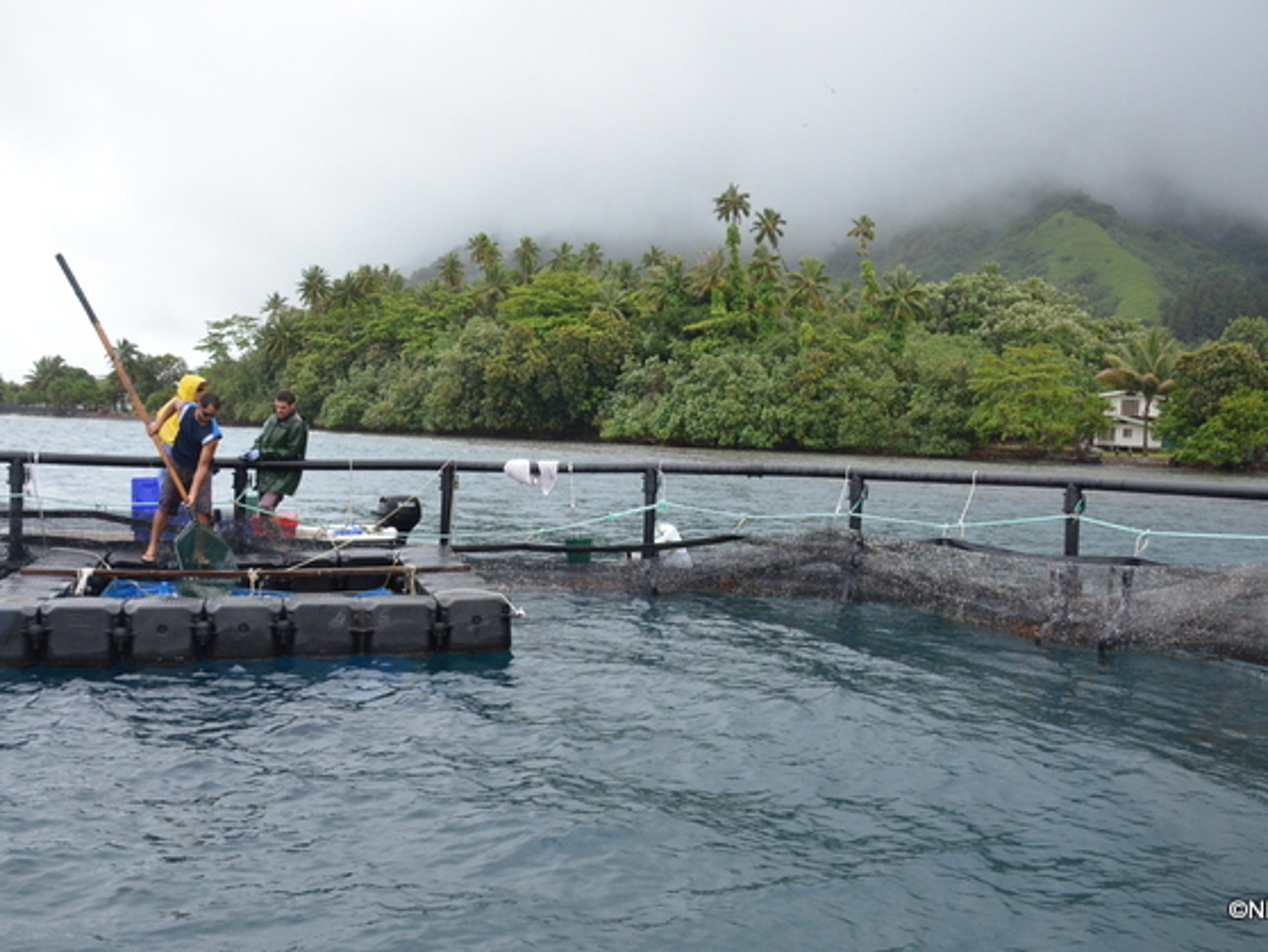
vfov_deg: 43.0
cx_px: 611
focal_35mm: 33
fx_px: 1209
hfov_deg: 55.3
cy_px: 473
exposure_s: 1/4000
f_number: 6.3
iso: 2000
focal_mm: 20
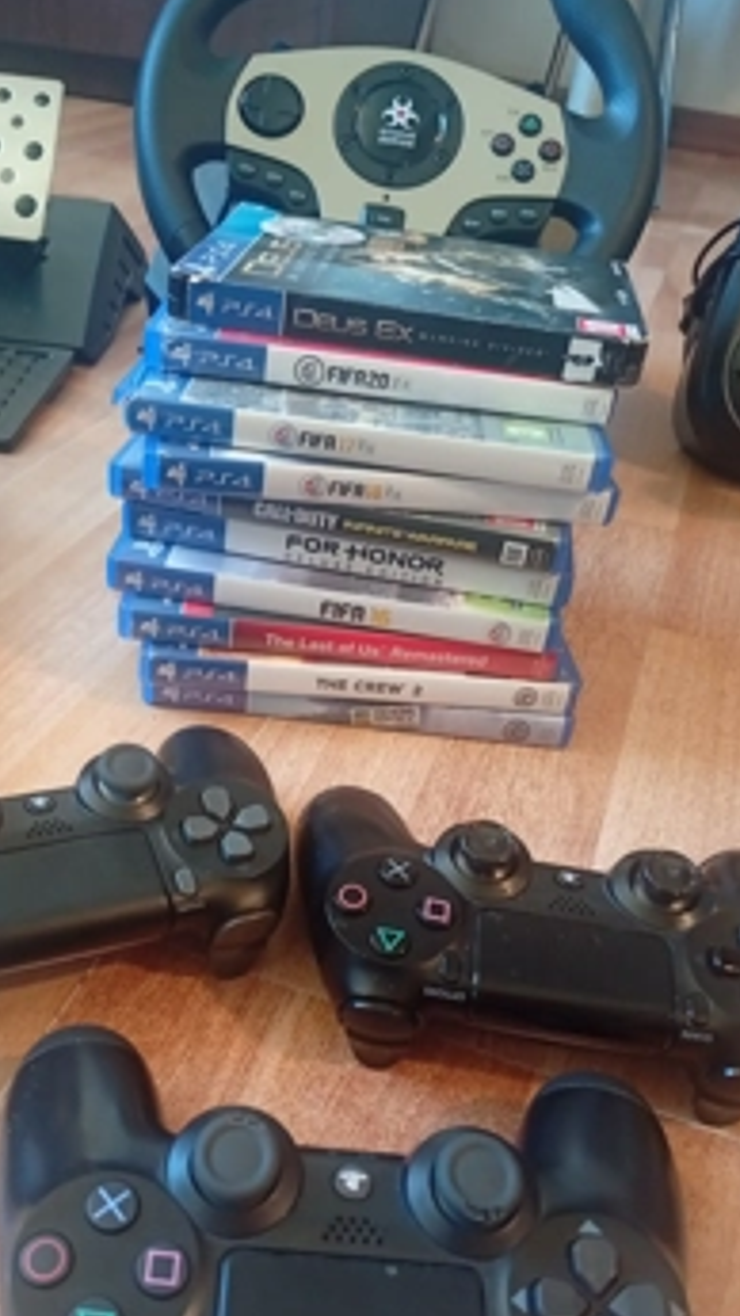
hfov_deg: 34.5
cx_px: 290
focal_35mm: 34
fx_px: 1186
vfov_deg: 57.8
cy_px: 751
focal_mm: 3.98
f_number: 1.8
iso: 919
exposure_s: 1/20
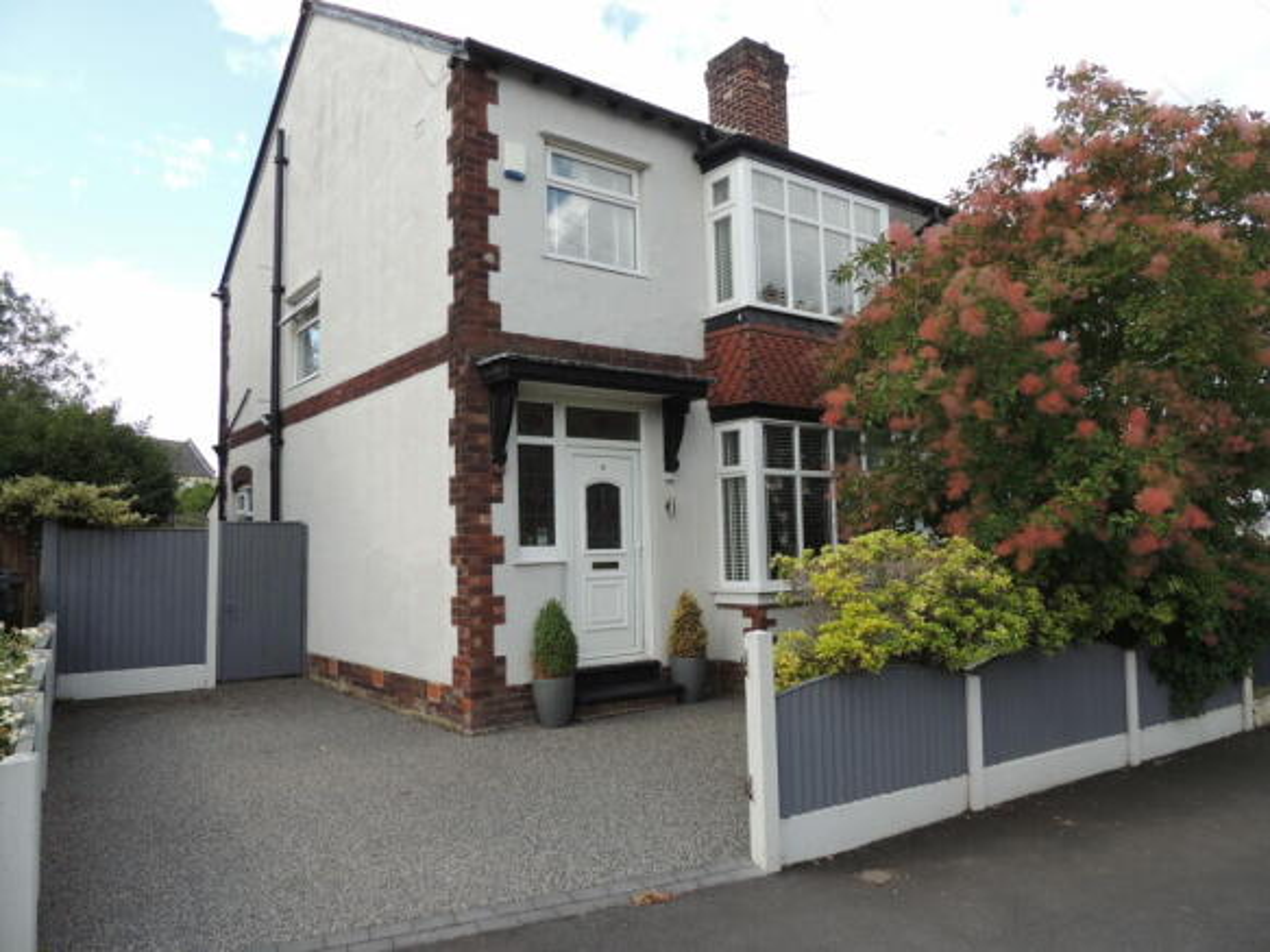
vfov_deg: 56.8
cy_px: 476
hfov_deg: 71.6
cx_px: 635
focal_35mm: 24
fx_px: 880
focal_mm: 4.3
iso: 100
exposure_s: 1/500
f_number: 3
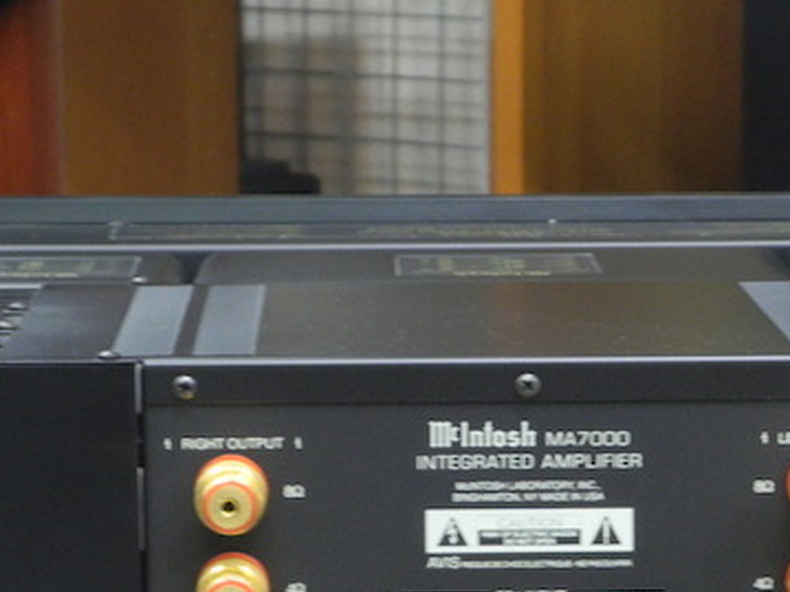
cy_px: 656
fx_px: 4152
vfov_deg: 8.1
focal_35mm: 182
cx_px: 517
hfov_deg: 10.9
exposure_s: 1/10.2
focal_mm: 14.5
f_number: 4
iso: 400
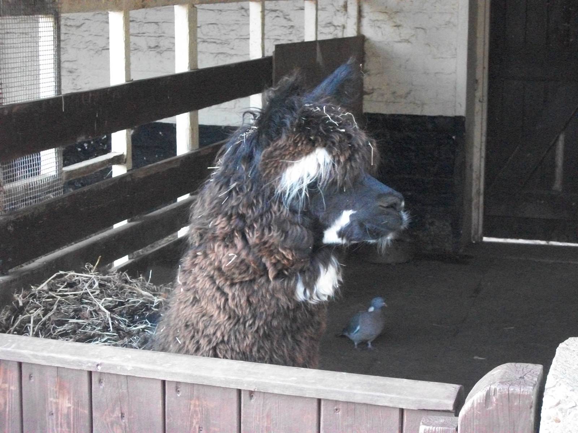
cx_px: 289
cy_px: 216
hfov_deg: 25.3
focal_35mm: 77
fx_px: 1286
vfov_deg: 19.1
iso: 800
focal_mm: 13.7
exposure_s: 1/50
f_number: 4.6
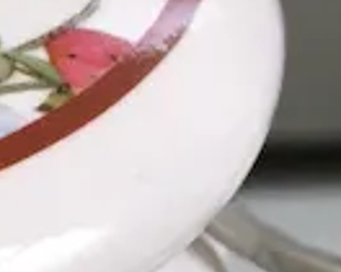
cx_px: -571
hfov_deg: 6.6
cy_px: 946
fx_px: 2769
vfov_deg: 5.2
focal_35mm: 275
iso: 25
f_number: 2.2
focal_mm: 4.15
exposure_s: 1/33
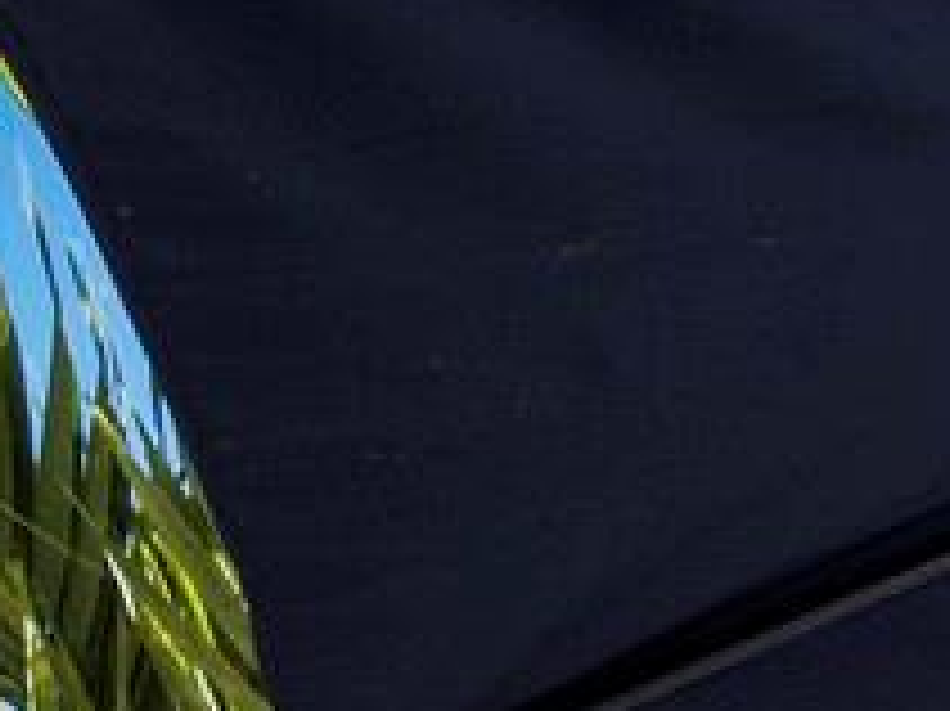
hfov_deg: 14.2
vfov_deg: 11.5
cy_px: 1714
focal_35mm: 106
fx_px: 2907
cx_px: 2112
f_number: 11
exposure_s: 1/125
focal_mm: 7
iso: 250
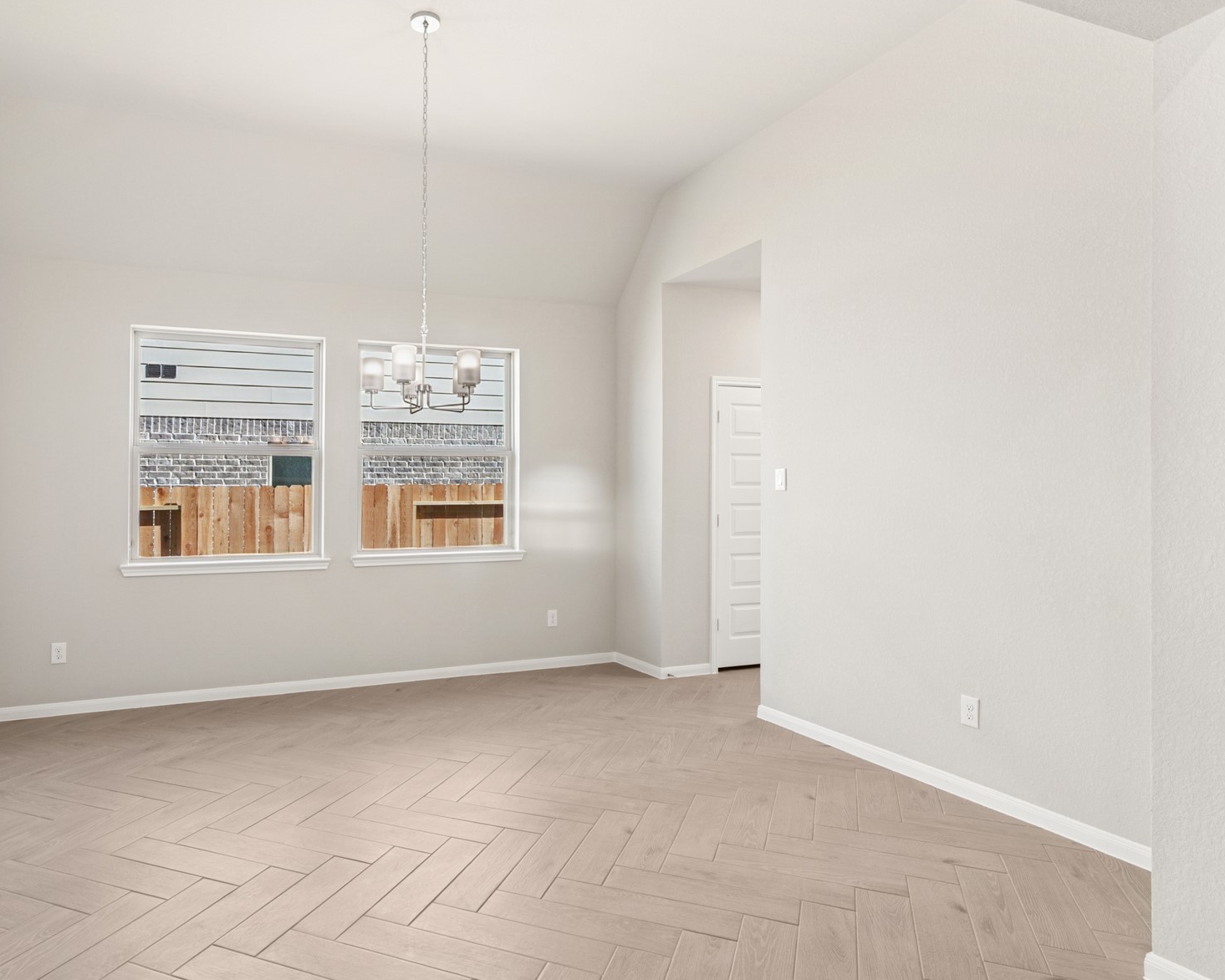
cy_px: 495
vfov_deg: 65.5
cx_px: 493
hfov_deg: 76.8
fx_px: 761
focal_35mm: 21
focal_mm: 16
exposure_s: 1/13
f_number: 9
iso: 100
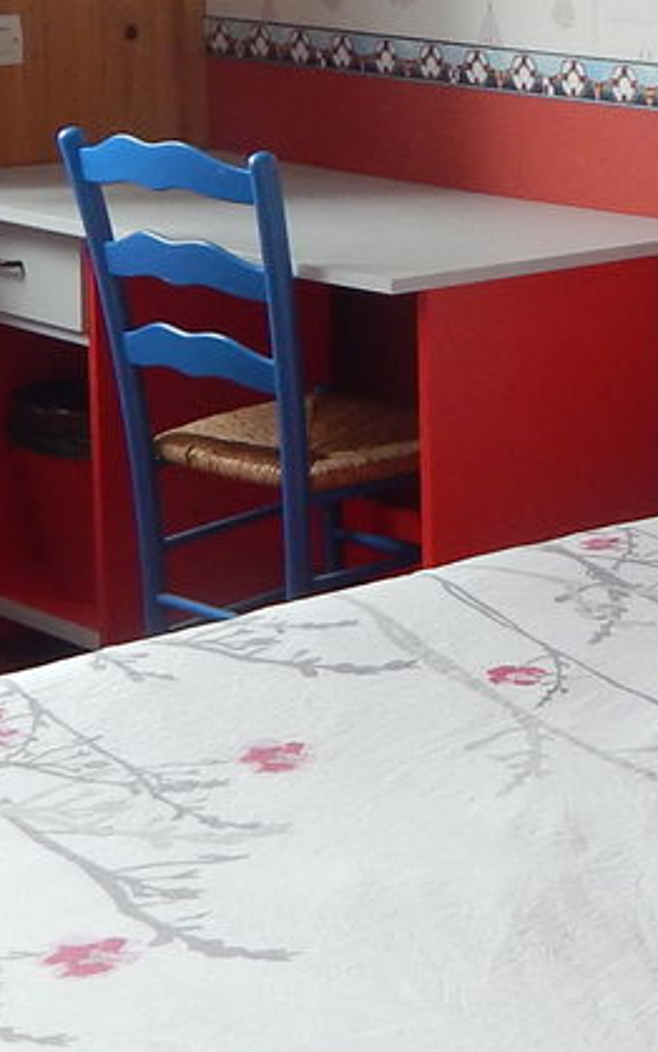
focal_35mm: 93
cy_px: 339
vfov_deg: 22.2
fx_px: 2667
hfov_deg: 13.1
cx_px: 1077
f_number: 3
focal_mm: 4
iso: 160
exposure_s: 1/30
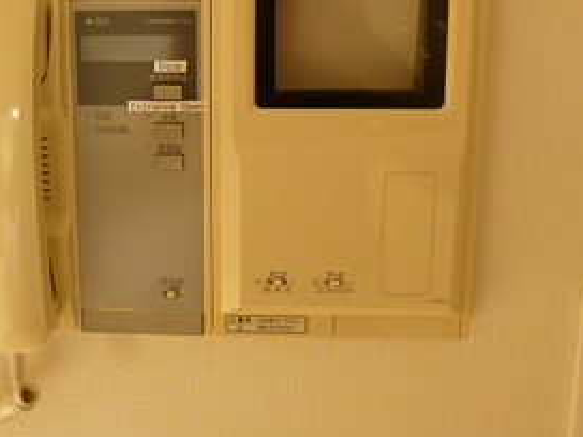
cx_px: 216
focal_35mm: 38
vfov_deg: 37.0
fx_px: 640
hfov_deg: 48.5
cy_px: 123
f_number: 2.5
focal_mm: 4.3
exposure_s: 1/100
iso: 100
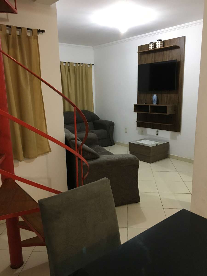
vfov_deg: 61.7
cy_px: 138
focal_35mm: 29
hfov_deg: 48.2
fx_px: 231
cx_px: 104
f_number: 2.2
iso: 200
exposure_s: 1/24
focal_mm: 4.15
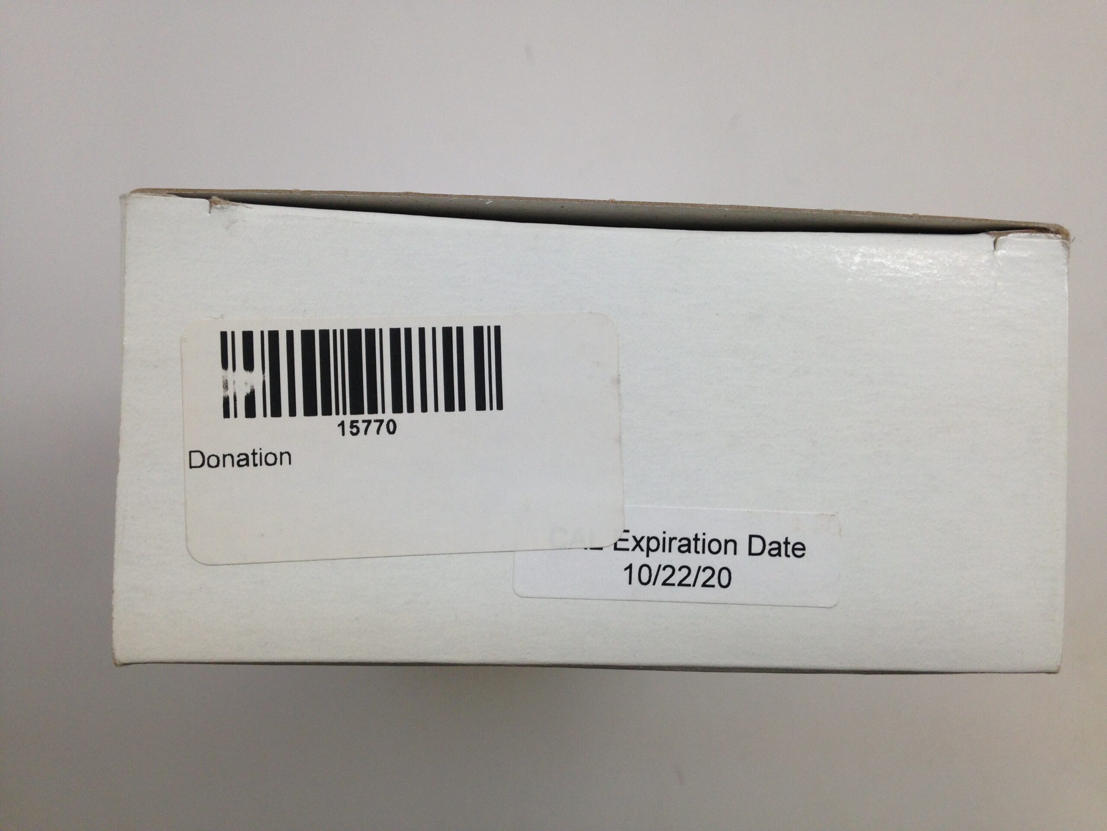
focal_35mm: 33
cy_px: 416
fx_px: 1055
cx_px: 554
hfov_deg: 55.4
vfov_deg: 42.9
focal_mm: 4.12
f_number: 2.4
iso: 80
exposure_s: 1/120
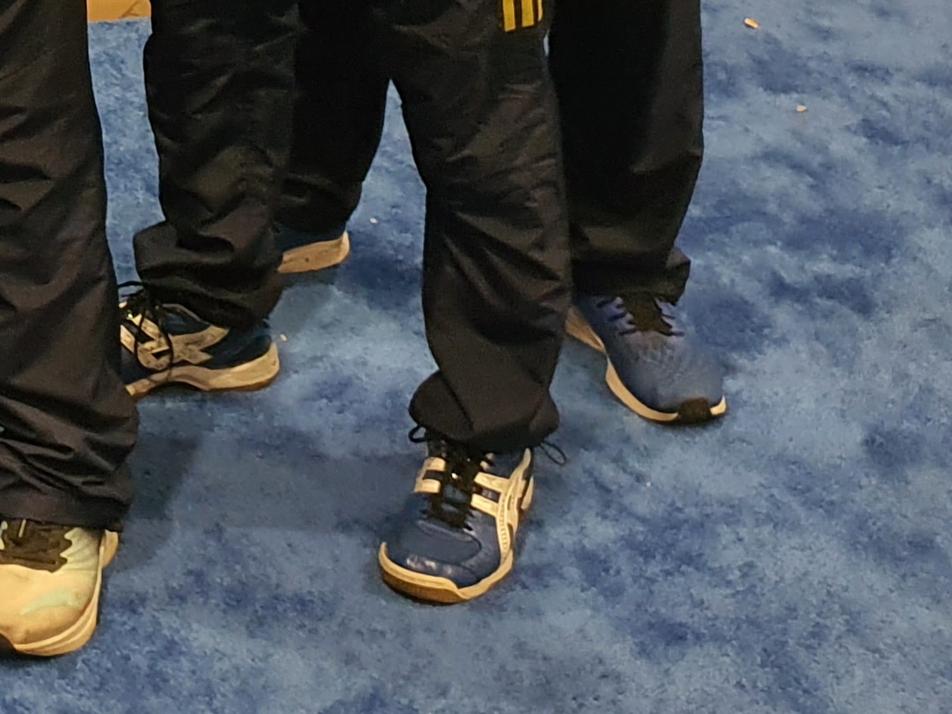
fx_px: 2750
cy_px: -295
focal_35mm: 100
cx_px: -503
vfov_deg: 14.0
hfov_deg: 17.5
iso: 400
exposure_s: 1/40
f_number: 1.5
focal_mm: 4.3
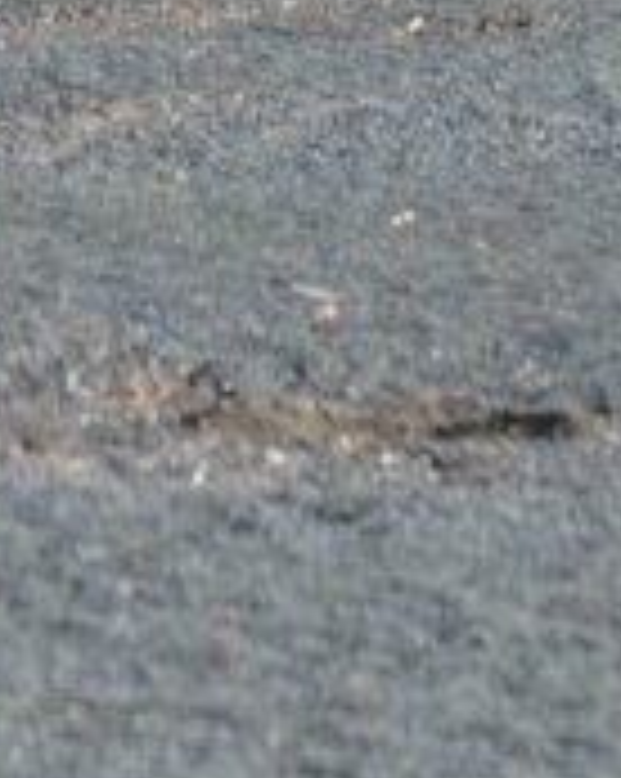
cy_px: -378
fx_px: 12592
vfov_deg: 3.5
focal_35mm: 547
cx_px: 279
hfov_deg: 2.8
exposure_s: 1/1600
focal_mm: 85
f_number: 3.5
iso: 100
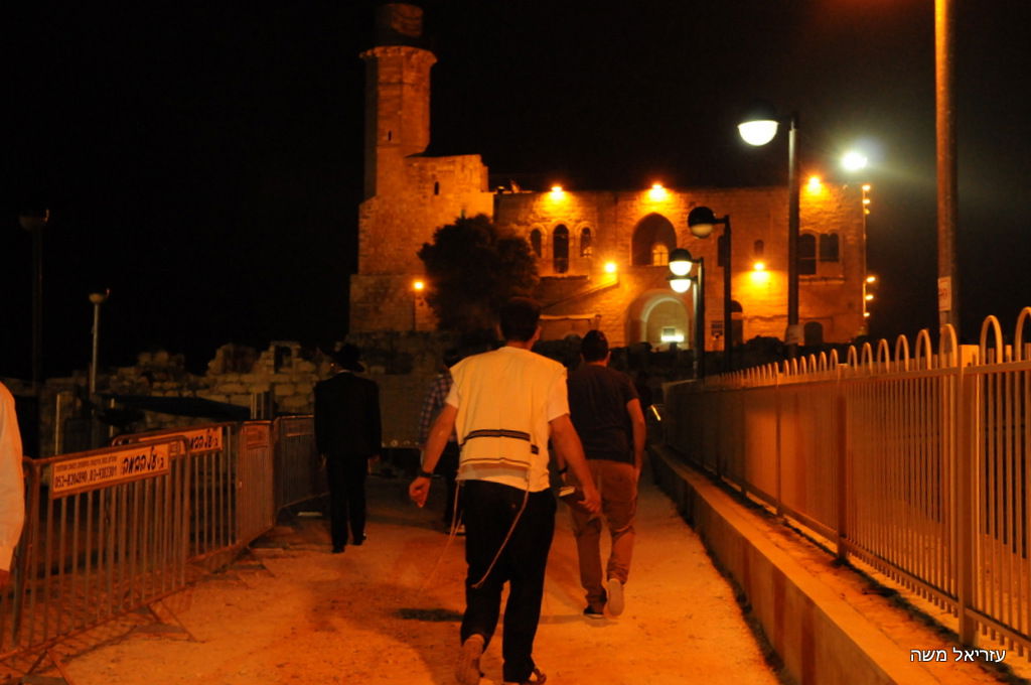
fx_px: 1459
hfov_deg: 38.9
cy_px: 342
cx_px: 516
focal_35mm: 51
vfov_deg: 26.4
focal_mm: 34
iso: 2500
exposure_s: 1/80
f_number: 5.6
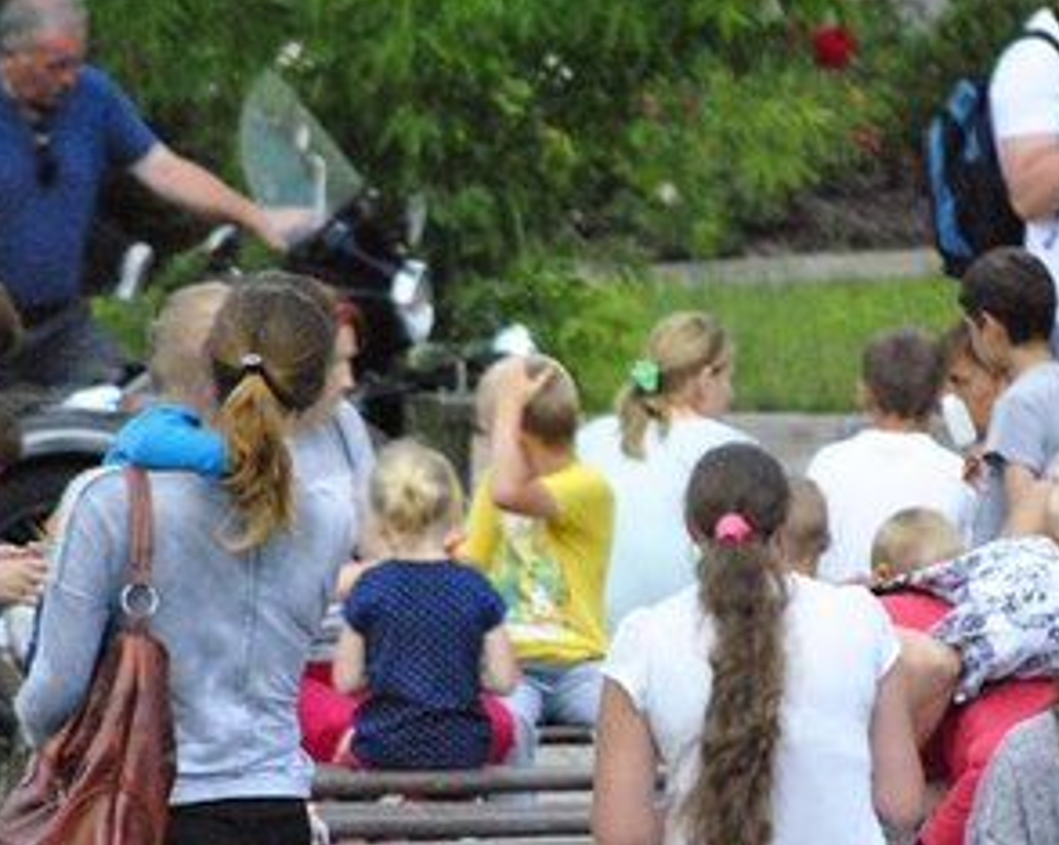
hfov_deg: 3.1
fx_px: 19607
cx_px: 690
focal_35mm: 626
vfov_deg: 2.5
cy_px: 711
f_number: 5.6
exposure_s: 1/2500
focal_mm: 200
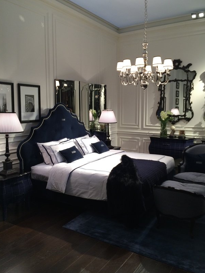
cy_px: 135
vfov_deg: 58.3
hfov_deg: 45.4
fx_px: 245
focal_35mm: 31
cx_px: 103
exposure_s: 1/33
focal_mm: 4.12
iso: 80
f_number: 2.2
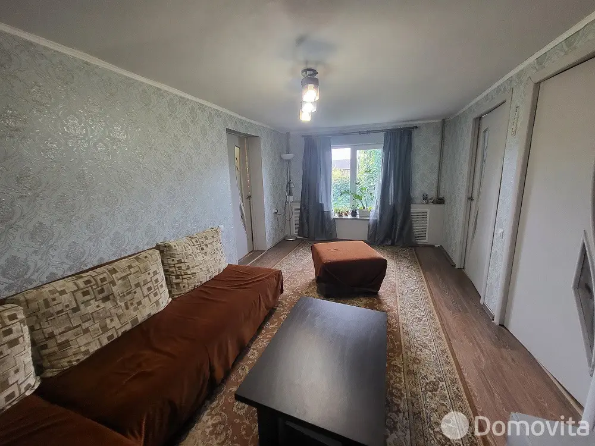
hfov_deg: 106.2
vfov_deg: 89.9
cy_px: 223
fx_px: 223
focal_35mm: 13
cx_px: 298
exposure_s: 1/50
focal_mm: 1.74
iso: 250
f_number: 2.2
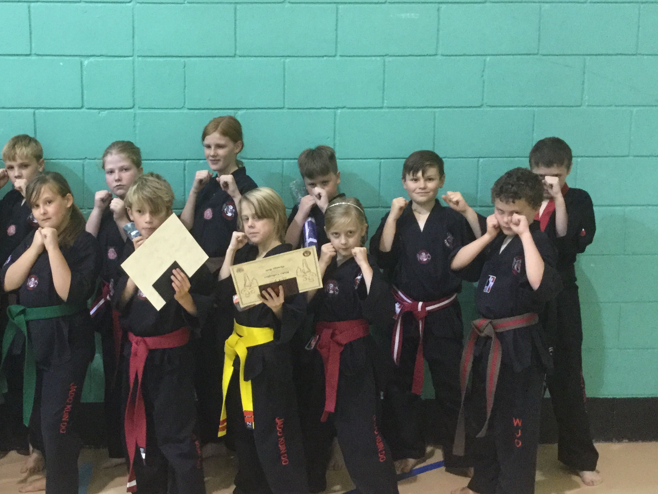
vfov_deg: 29.1
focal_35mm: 50
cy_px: 278
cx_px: 208
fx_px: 950
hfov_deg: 37.7
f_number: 2.4
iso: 200
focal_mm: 3.3
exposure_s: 1/17
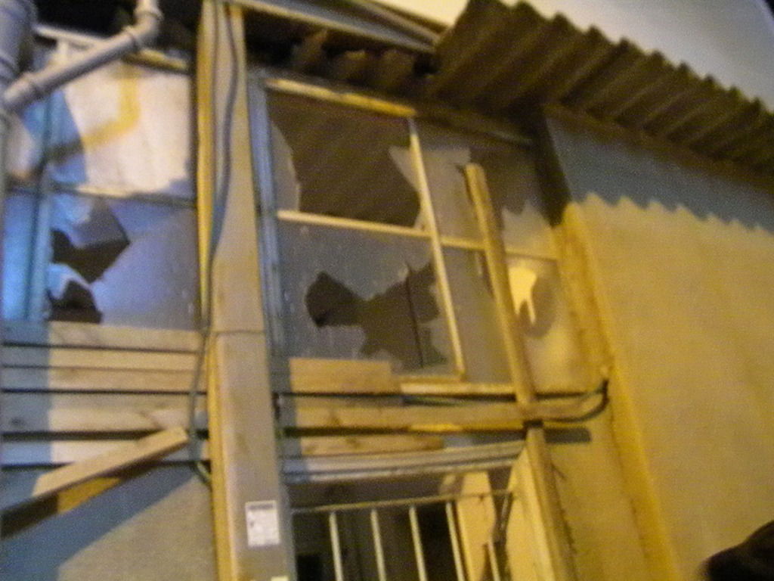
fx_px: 626
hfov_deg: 63.4
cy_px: 290
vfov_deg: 49.7
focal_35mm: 28
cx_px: 387
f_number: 3.5
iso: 3200
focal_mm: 5
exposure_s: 1/18.1
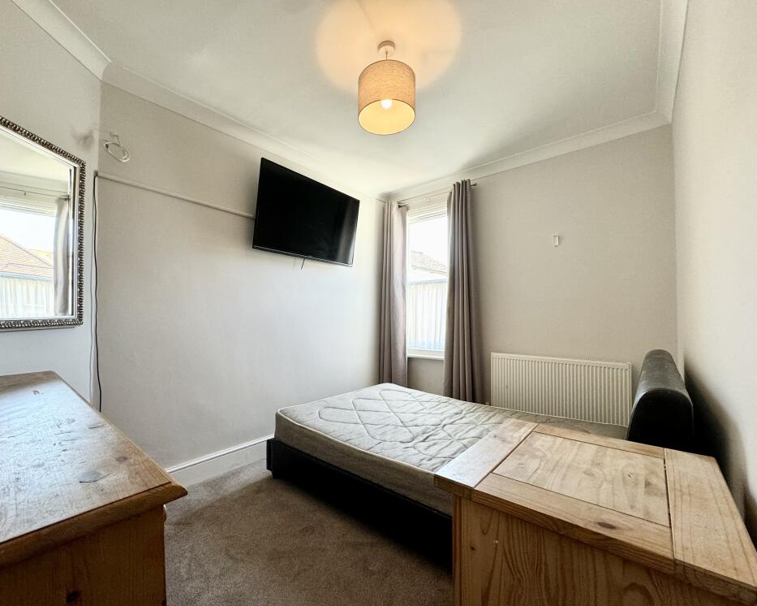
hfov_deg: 96.7
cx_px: 357
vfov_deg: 84.0
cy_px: 309
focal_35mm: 15
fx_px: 336
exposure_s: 1/100
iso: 125
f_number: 2.2
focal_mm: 2.22
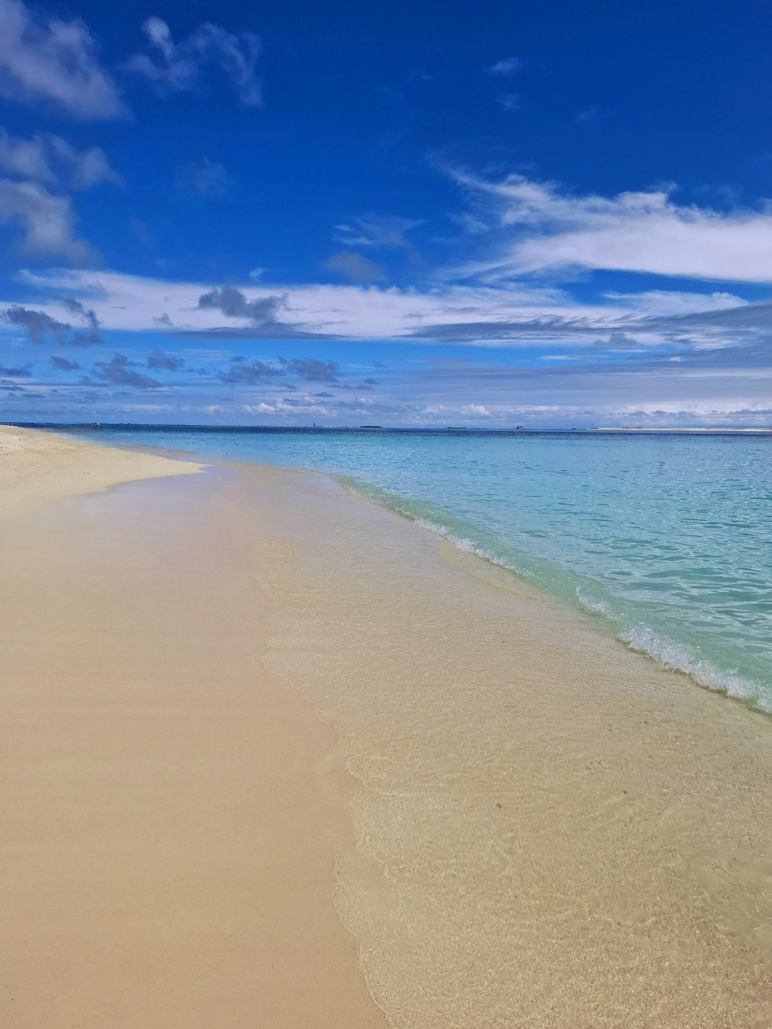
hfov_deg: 58.9
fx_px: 684
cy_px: 514
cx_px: 386
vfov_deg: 73.9
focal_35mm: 23
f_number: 1.8
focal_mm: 5.54
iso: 50
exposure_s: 1/3333
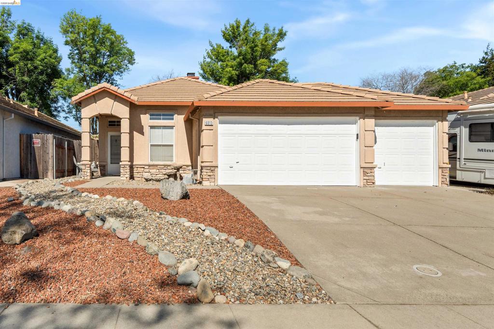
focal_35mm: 18
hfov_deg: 90.0
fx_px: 247
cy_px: 164
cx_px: 247
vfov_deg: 67.4
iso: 320
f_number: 8
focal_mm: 18
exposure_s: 1/400
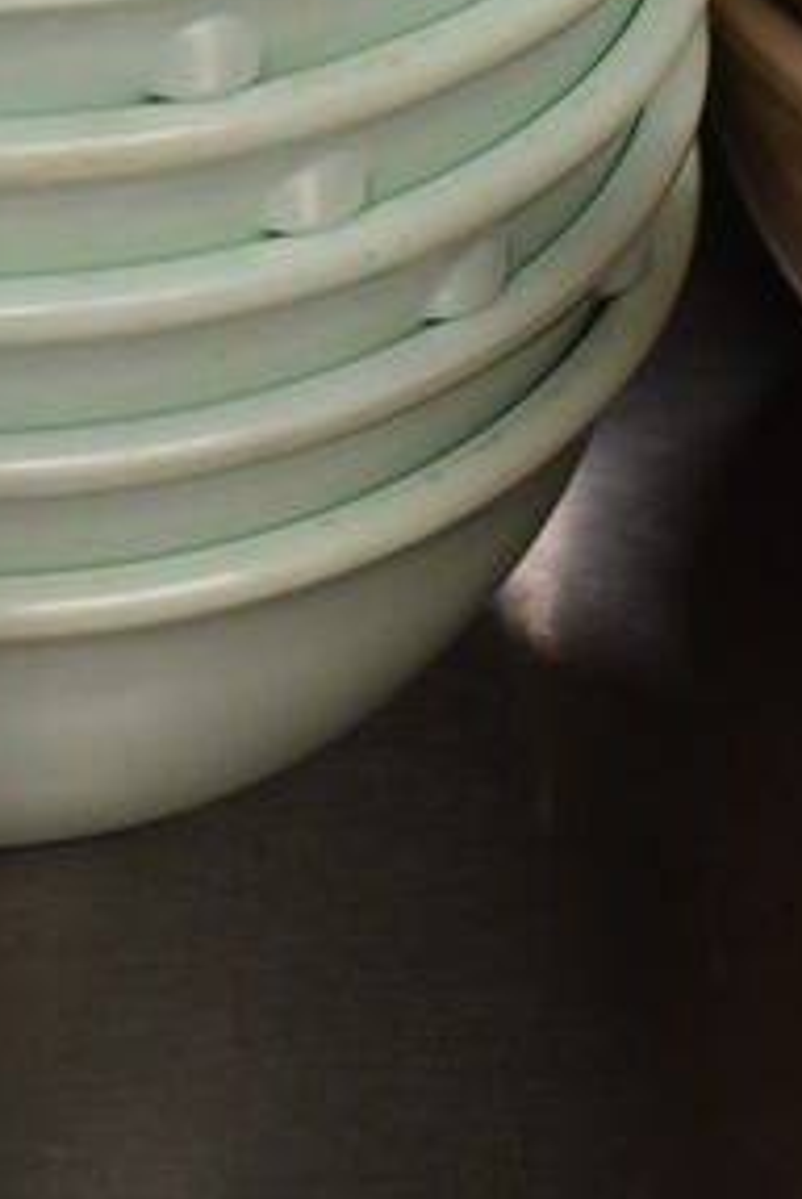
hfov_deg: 15.3
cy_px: -633
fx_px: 2867
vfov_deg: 20.1
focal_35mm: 86
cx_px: -171
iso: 800
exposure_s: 1/60
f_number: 4.5
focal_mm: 18
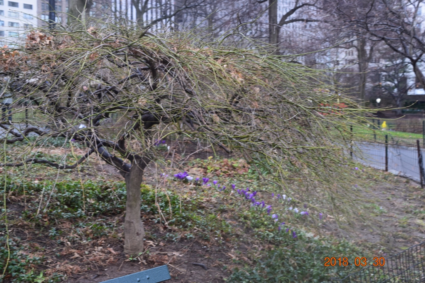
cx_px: 212
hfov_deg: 36.9
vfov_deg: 25.0
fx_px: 637
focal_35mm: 54
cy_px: 142
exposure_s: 1/60
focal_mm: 36
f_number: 8
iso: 500
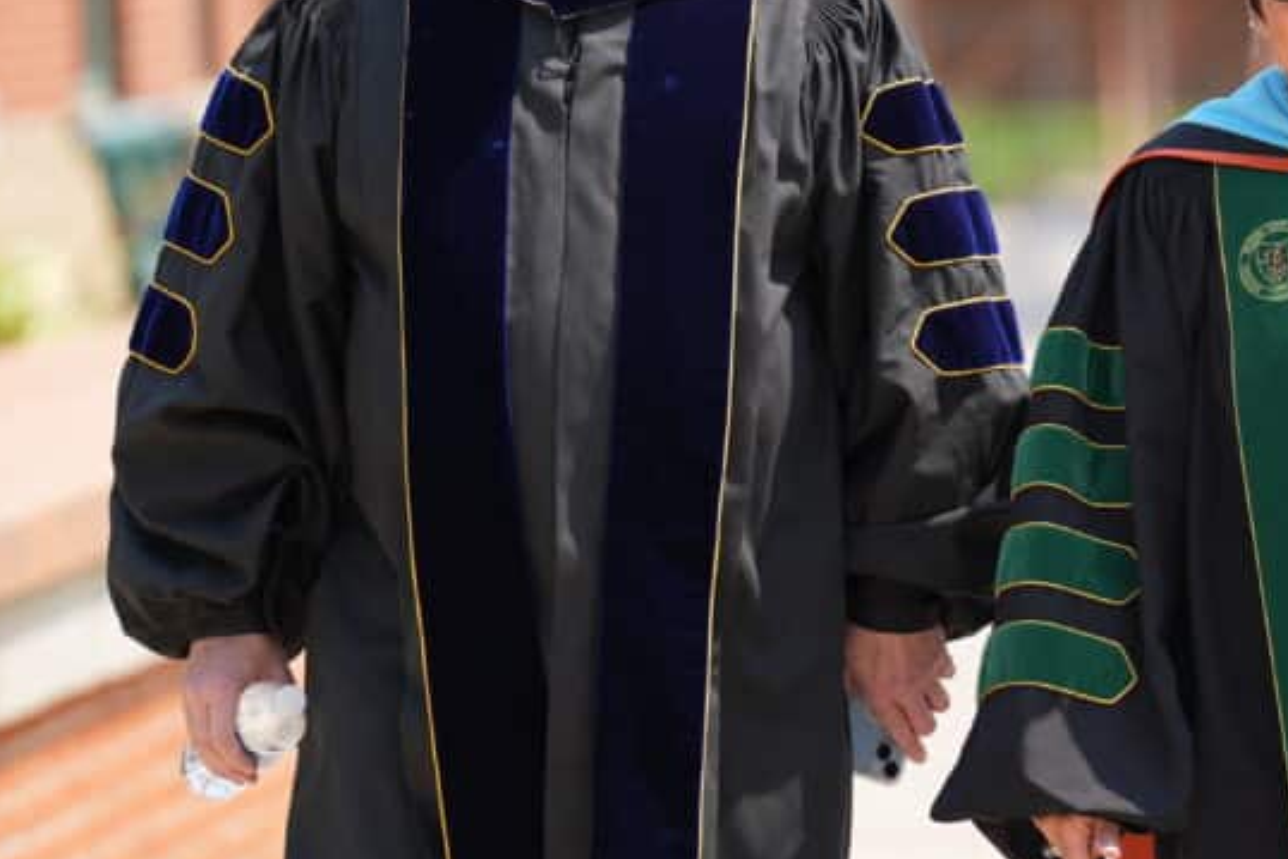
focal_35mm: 381
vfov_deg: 3.6
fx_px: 13634
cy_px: 343
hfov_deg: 5.4
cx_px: 972
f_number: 2.8
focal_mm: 200
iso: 100
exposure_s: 1/800
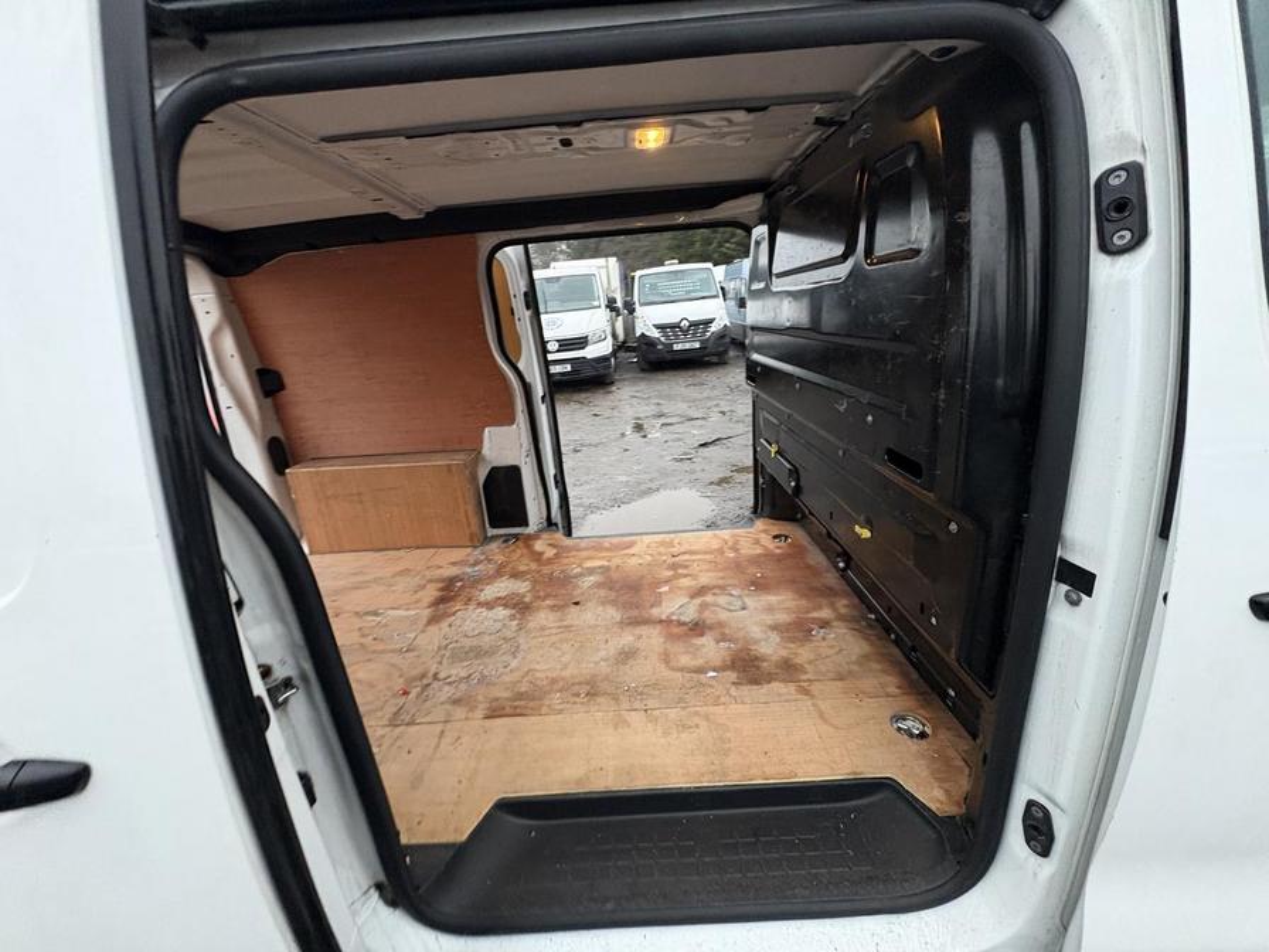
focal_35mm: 14
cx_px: 634
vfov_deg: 85.7
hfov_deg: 102.1
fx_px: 513
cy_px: 476
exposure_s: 1/60
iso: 400
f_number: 2.2
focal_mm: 2.22
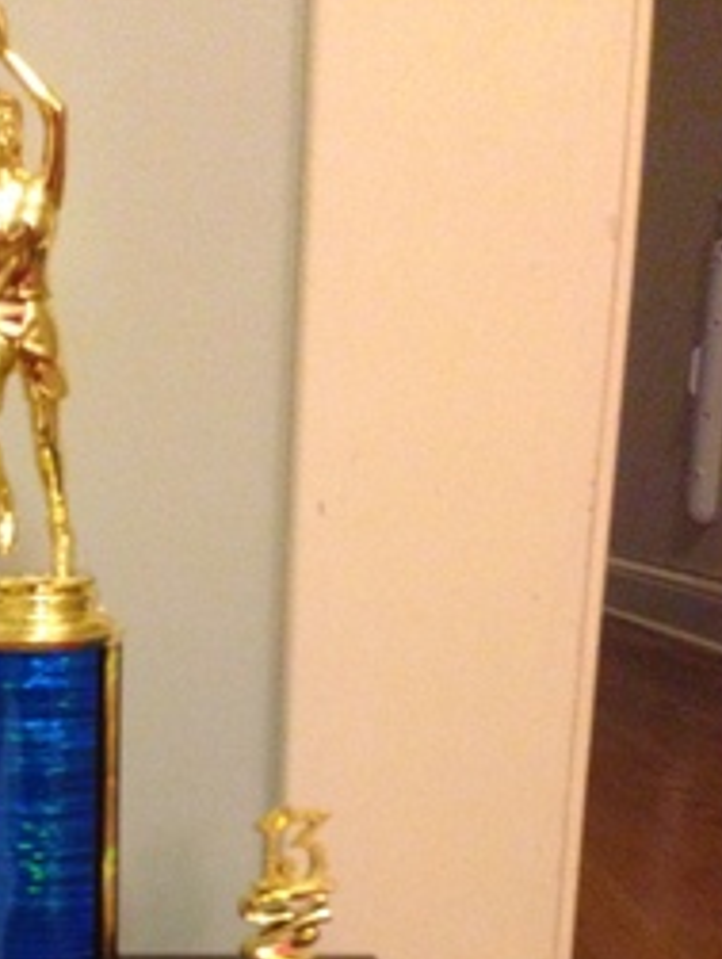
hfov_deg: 22.7
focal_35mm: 63
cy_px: 909
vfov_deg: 29.1
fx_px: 1748
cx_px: 53
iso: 800
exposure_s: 1/15
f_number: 2.4
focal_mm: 4.13
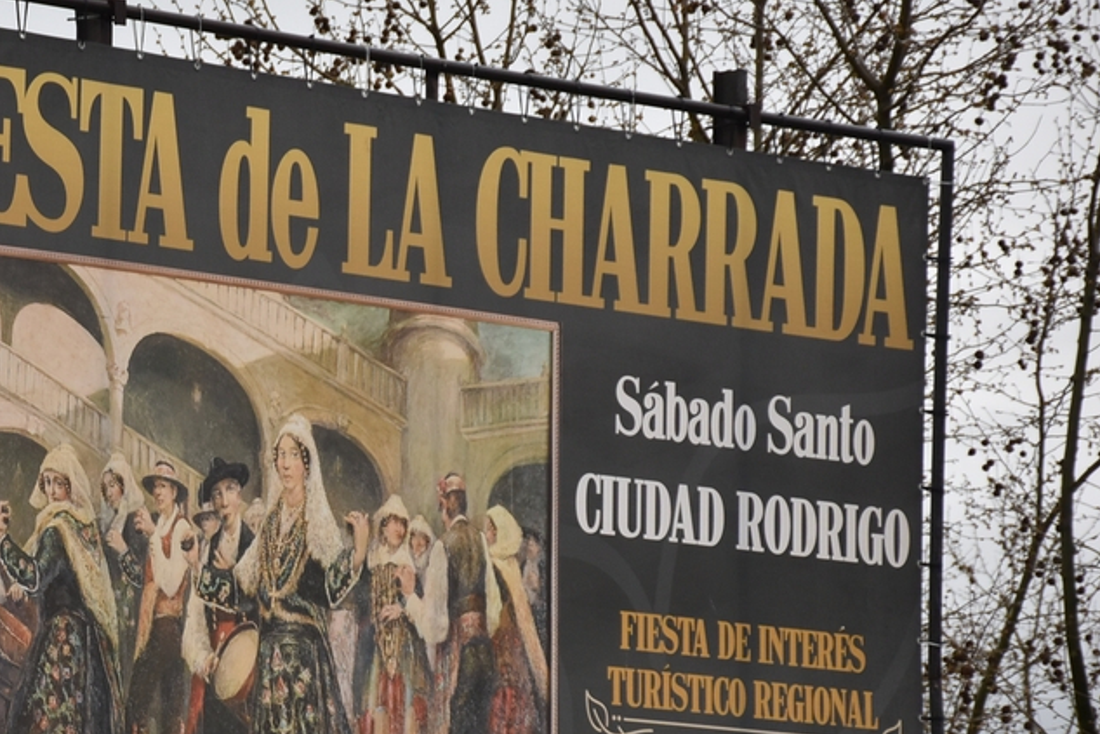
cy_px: 435
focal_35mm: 256
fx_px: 7822
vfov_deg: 5.4
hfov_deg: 8.0
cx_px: 66
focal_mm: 90
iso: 400
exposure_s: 1/60
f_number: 5.3
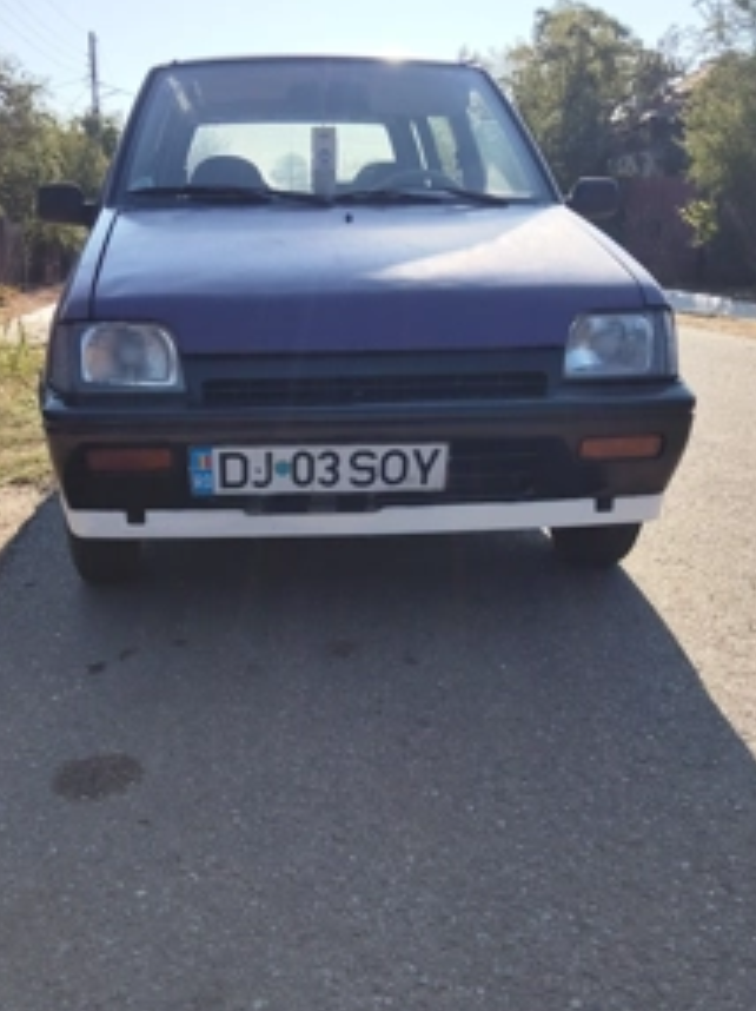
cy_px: 576
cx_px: 318
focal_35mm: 35
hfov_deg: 40.5
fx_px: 1021
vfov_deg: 52.5
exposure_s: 1/1882
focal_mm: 4.15
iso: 100
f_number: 1.8
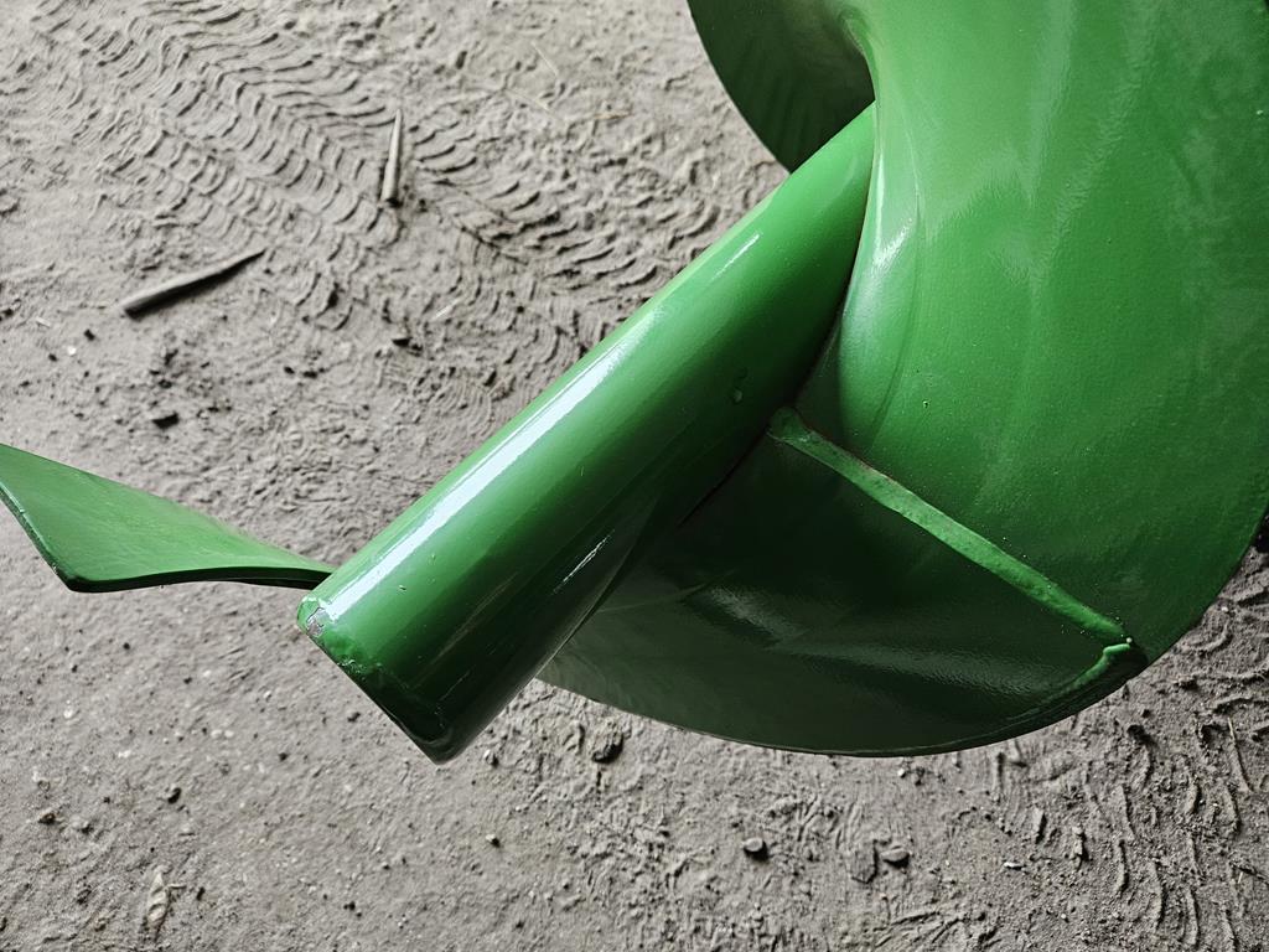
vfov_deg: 58.9
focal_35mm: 23
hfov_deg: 73.9
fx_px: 843
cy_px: 476
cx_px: 634
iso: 640
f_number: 1.8
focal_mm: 5.4
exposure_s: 1/100
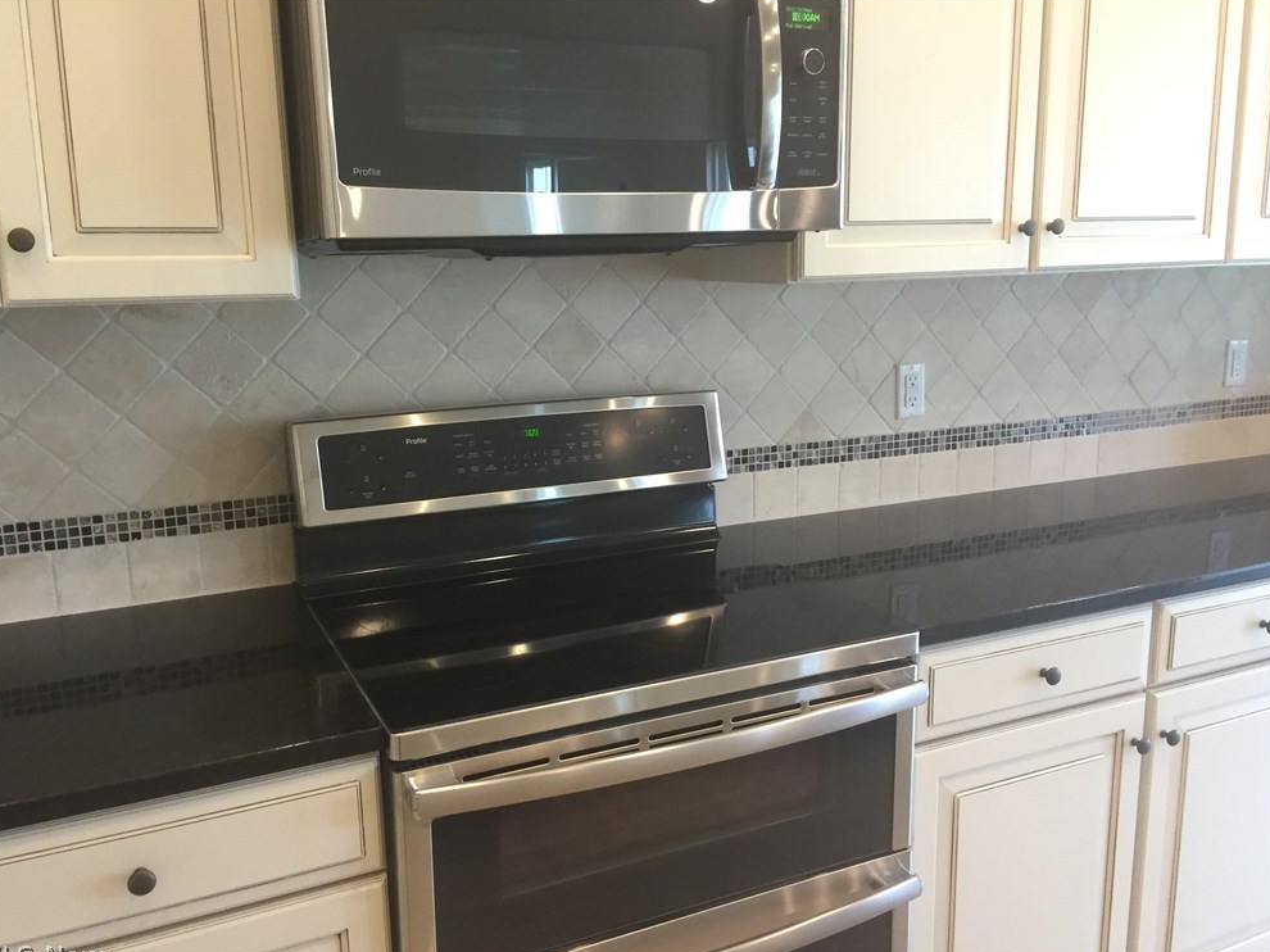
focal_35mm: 30
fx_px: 1100
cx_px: 627
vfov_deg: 46.8
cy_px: 485
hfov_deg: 60.0
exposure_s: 1/15
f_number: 2.2
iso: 80
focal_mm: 4.15
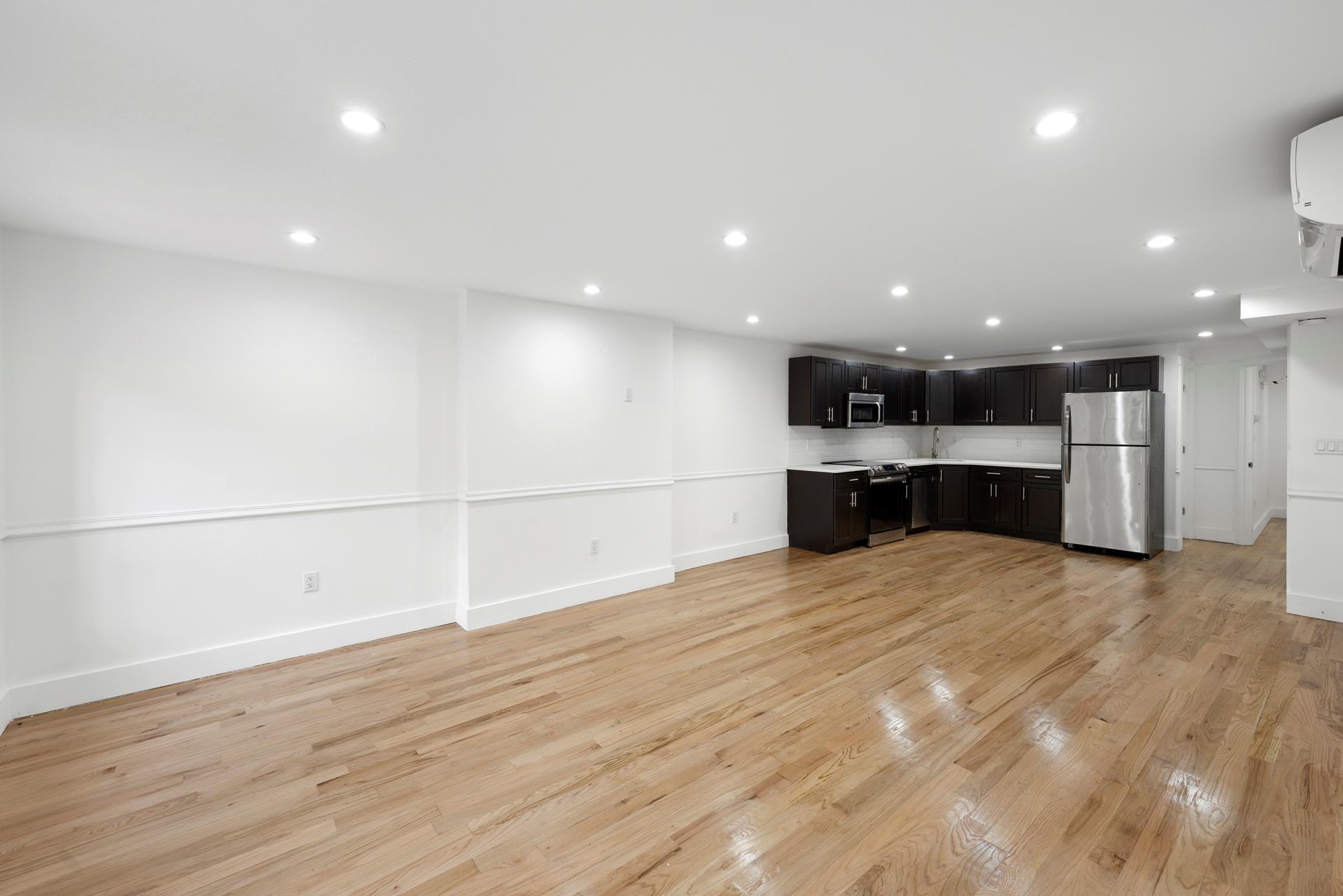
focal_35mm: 14
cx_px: 672
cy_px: 448
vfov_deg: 81.2
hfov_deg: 104.3
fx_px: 522
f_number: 9
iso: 250
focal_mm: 14
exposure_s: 1/4
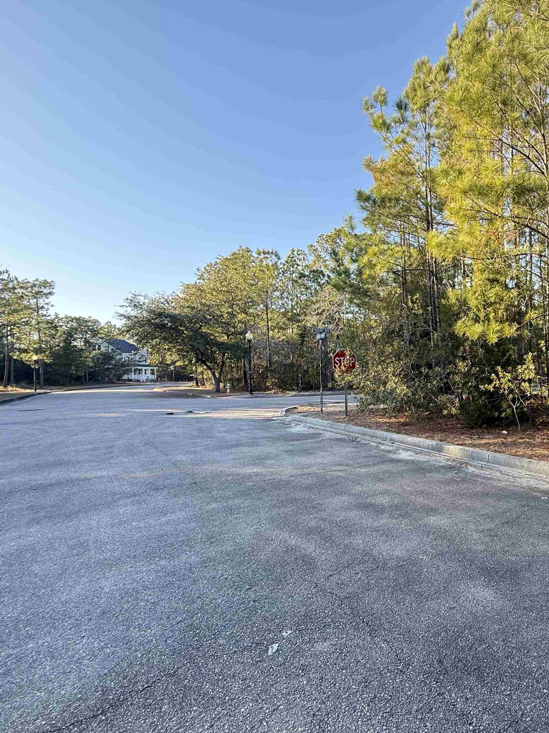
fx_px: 402
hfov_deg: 62.1
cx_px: 450
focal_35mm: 19
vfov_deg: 84.7
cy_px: 364
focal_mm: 2.22
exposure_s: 1/144
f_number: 2.2
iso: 64
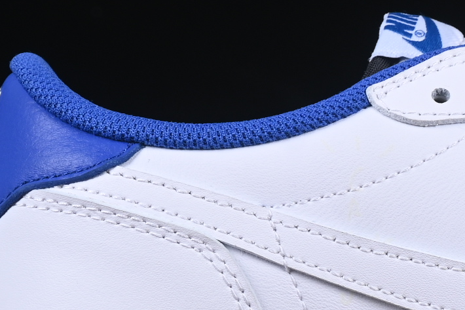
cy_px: 125
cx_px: 571
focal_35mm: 294
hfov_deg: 7.0
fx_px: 3796
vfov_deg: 4.7
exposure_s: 1/100
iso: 160
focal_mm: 50
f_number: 8
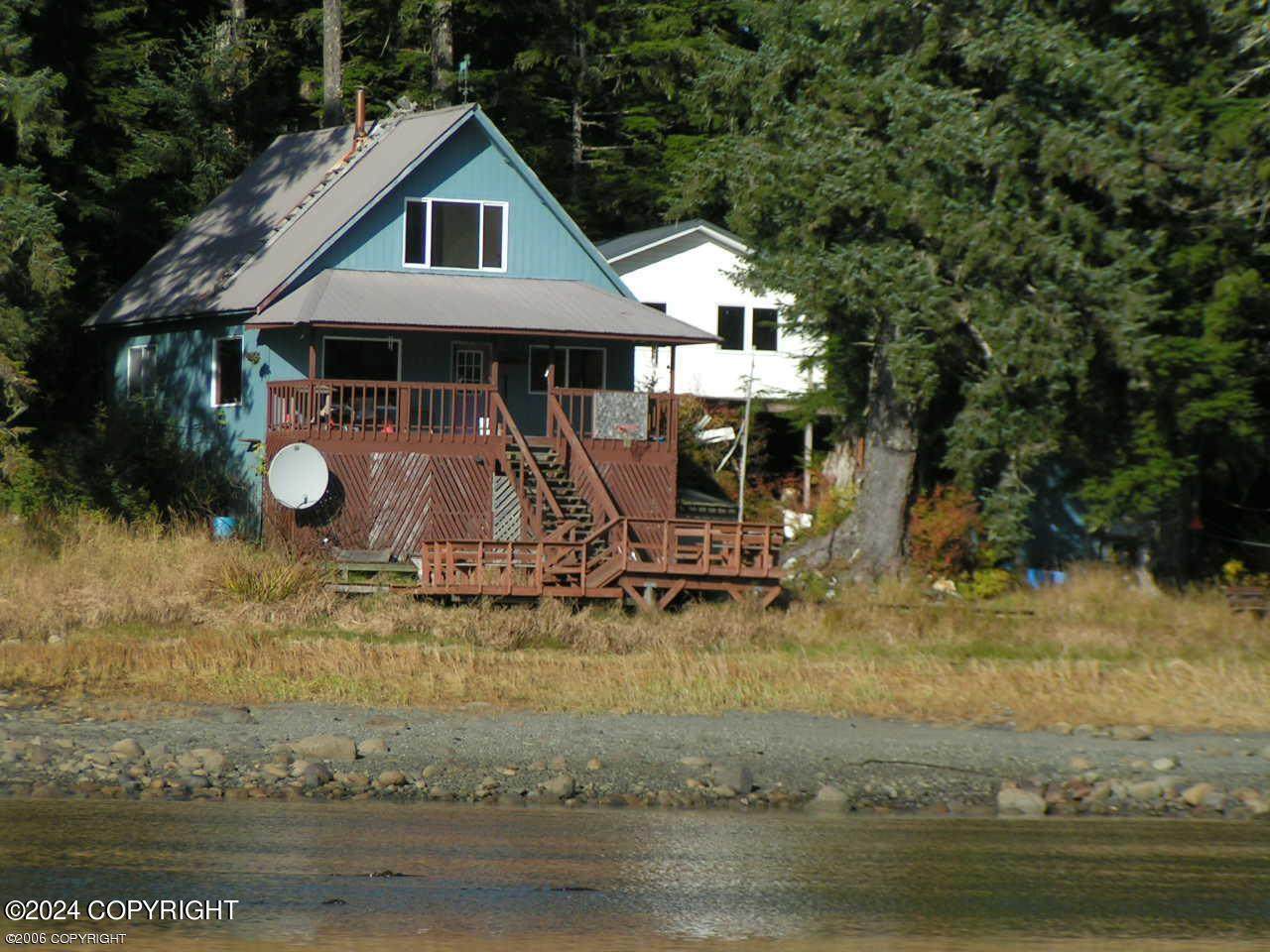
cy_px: 476
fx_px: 7228
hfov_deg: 10.0
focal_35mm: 197
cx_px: 635
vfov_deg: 7.5
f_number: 3.5
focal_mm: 30.1
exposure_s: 1/1000
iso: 50
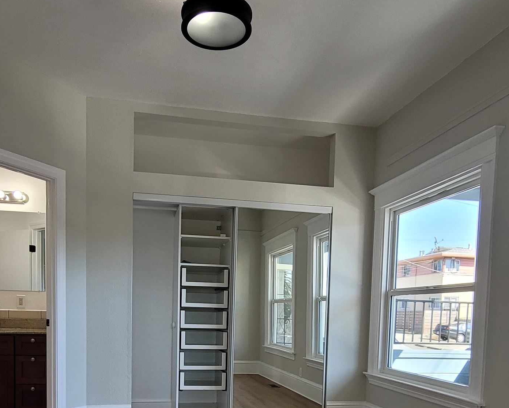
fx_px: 422
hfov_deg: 62.0
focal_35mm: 28
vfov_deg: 47.9
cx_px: 221
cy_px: 341
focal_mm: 2.2
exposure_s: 1/120
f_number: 2.2
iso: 100
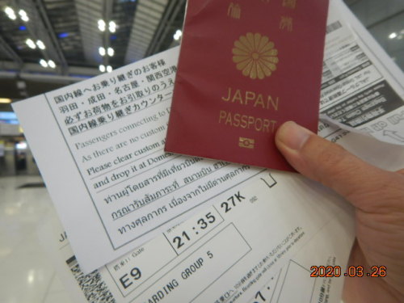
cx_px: 202
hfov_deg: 71.6
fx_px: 280
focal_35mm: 24
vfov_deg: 56.8
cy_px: 152
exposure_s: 1/30
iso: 200
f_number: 2.8
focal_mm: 4.3
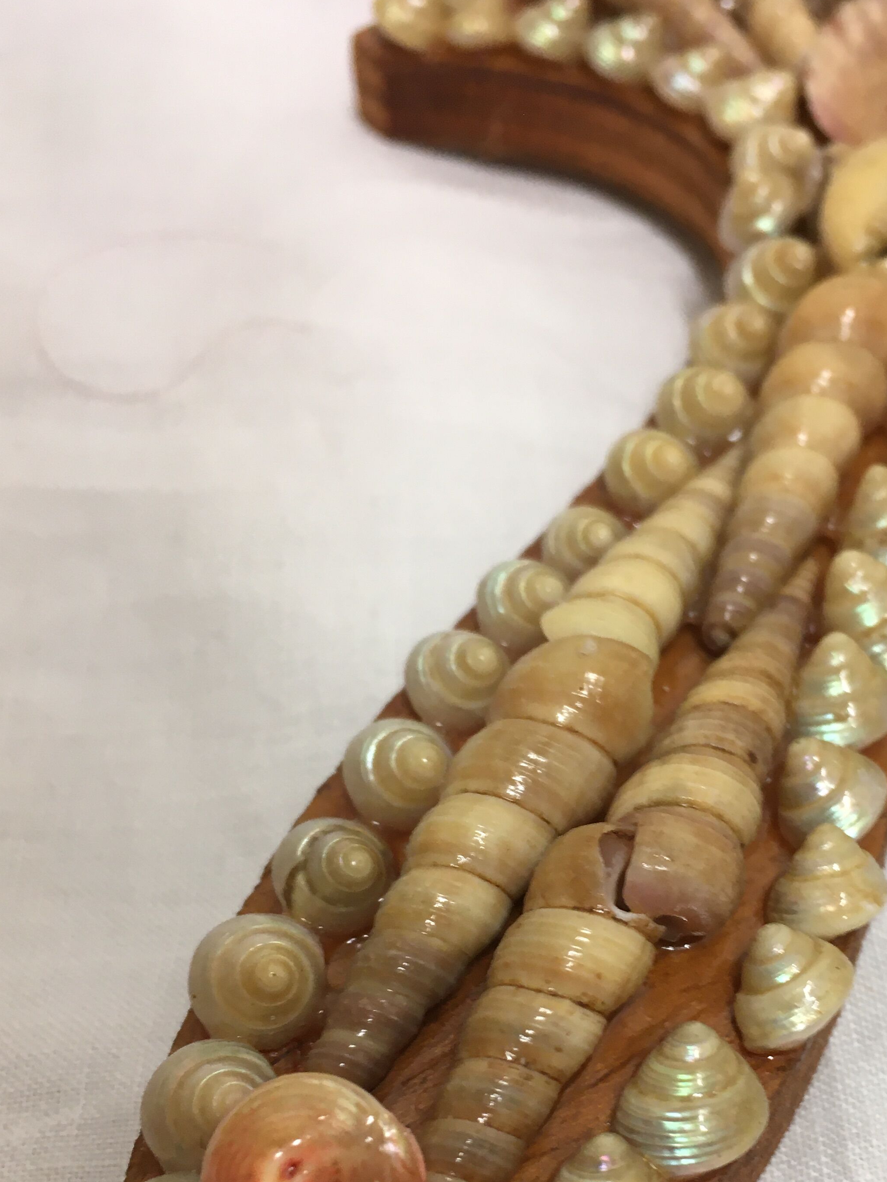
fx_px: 1469
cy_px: 872
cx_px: 600
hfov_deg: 33.3
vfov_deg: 42.6
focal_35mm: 43
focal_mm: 4.15
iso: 80
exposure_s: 1/33
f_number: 2.2
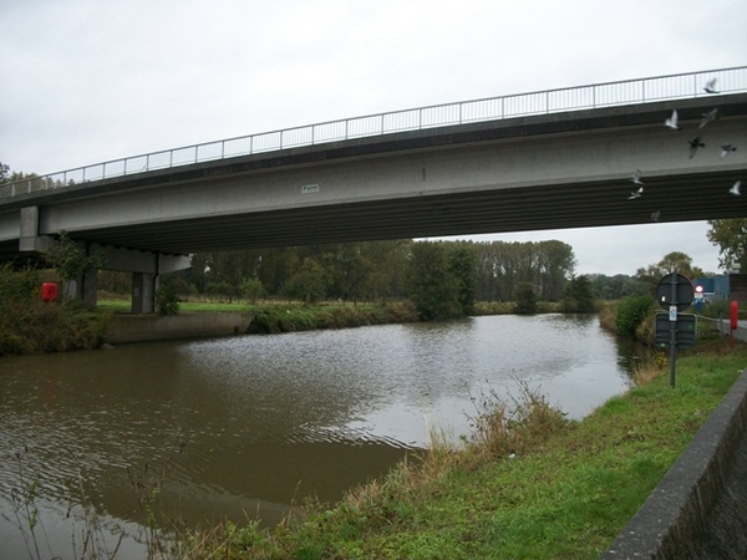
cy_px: 280
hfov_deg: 56.8
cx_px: 374
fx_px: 691
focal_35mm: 32
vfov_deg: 44.2
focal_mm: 5.7
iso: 80
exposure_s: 1/200
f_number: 2.9
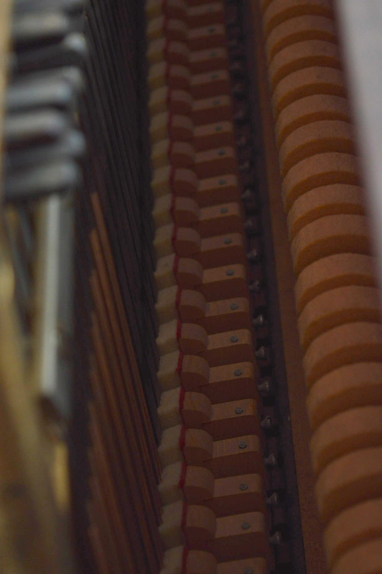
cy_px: 287
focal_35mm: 82
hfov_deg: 16.5
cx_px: 191
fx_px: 1315
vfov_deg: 24.6
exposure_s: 1/80
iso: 400
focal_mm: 55
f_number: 5.6
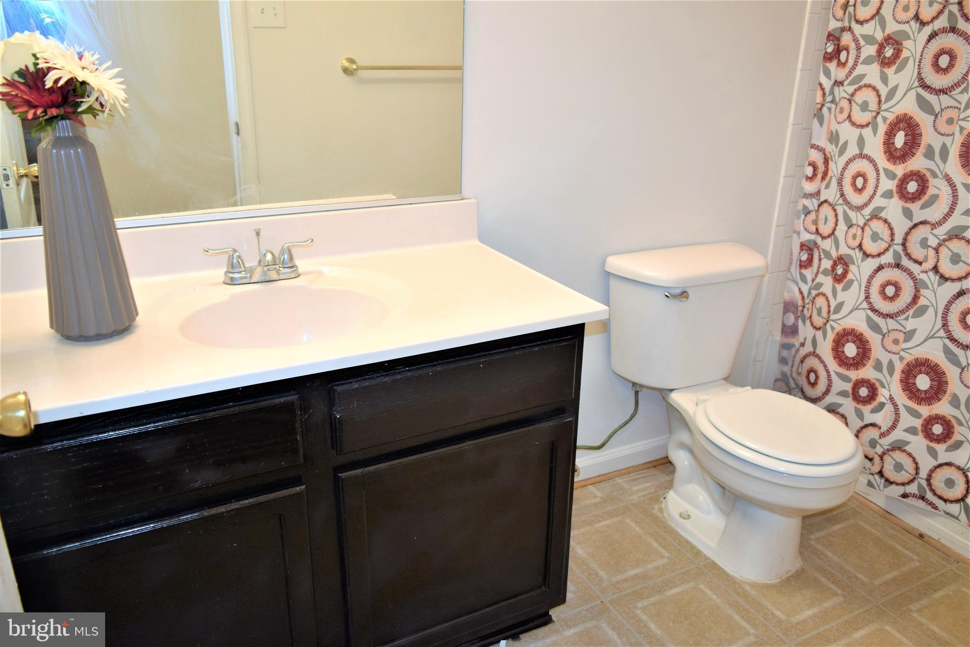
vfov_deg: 47.9
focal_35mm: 27
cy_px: 324
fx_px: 727
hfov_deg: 67.4
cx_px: 485
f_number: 4.5
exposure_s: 1/80
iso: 720
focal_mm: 18
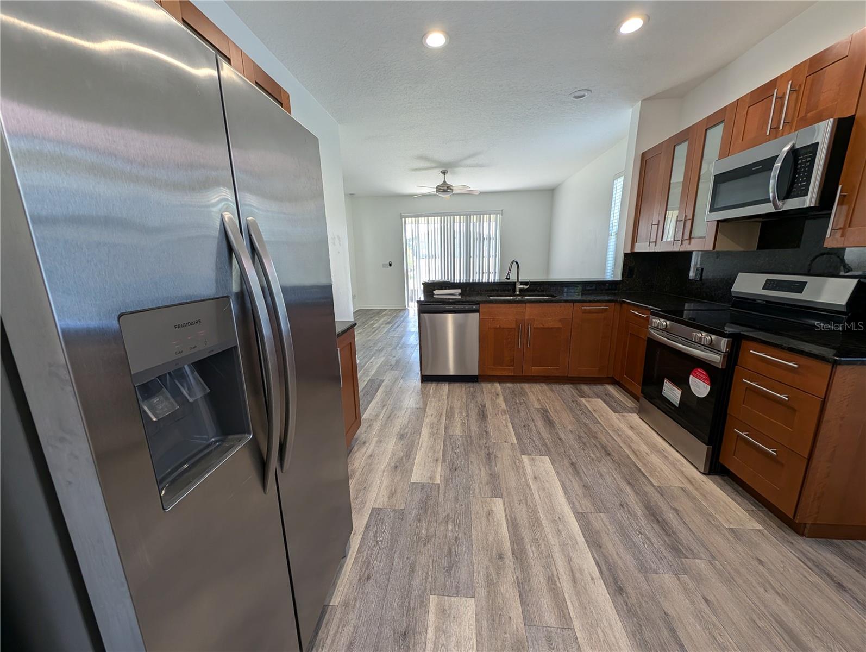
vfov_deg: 94.6
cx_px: 433
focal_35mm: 12
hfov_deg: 110.5
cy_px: 326
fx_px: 301
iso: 80
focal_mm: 2.23
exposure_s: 1/120
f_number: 1.95
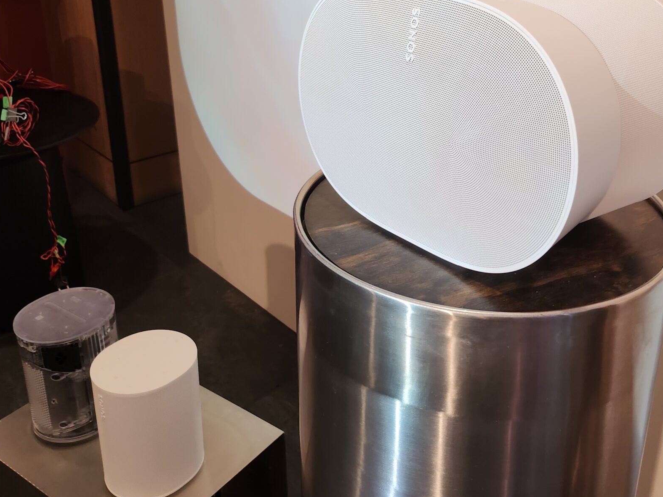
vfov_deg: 36.3
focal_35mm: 39
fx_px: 747
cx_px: 439
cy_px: 145
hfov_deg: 47.1
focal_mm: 5
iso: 200
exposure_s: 1/60
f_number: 1.8
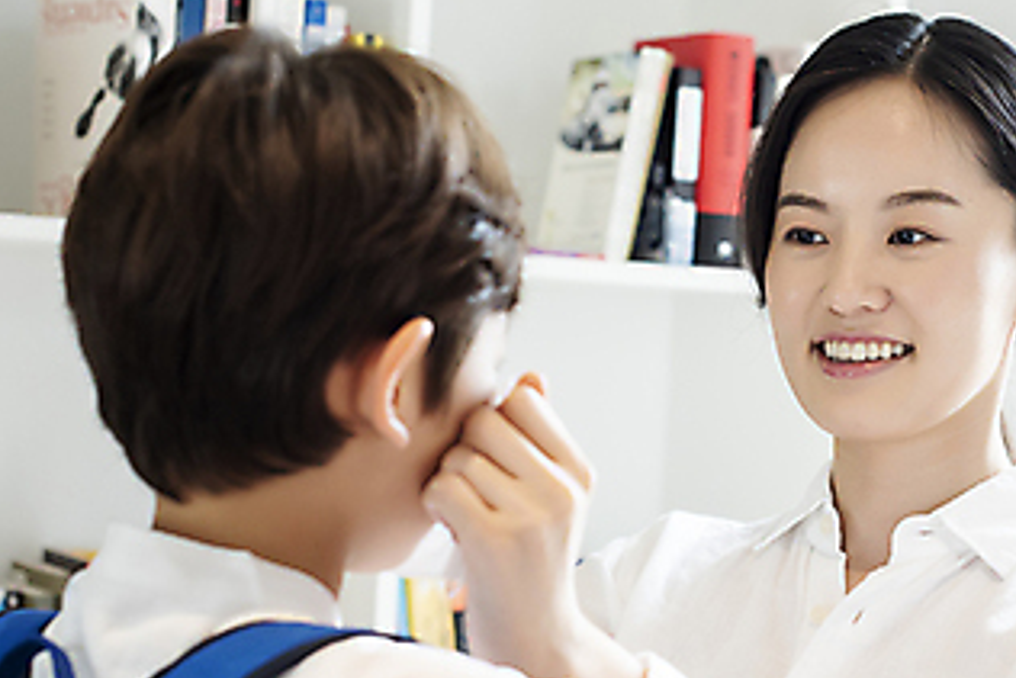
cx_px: 707
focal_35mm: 95
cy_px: 341
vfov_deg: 14.4
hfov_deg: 21.3
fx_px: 2682
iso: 500
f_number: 3.5
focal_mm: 50
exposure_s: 1/125
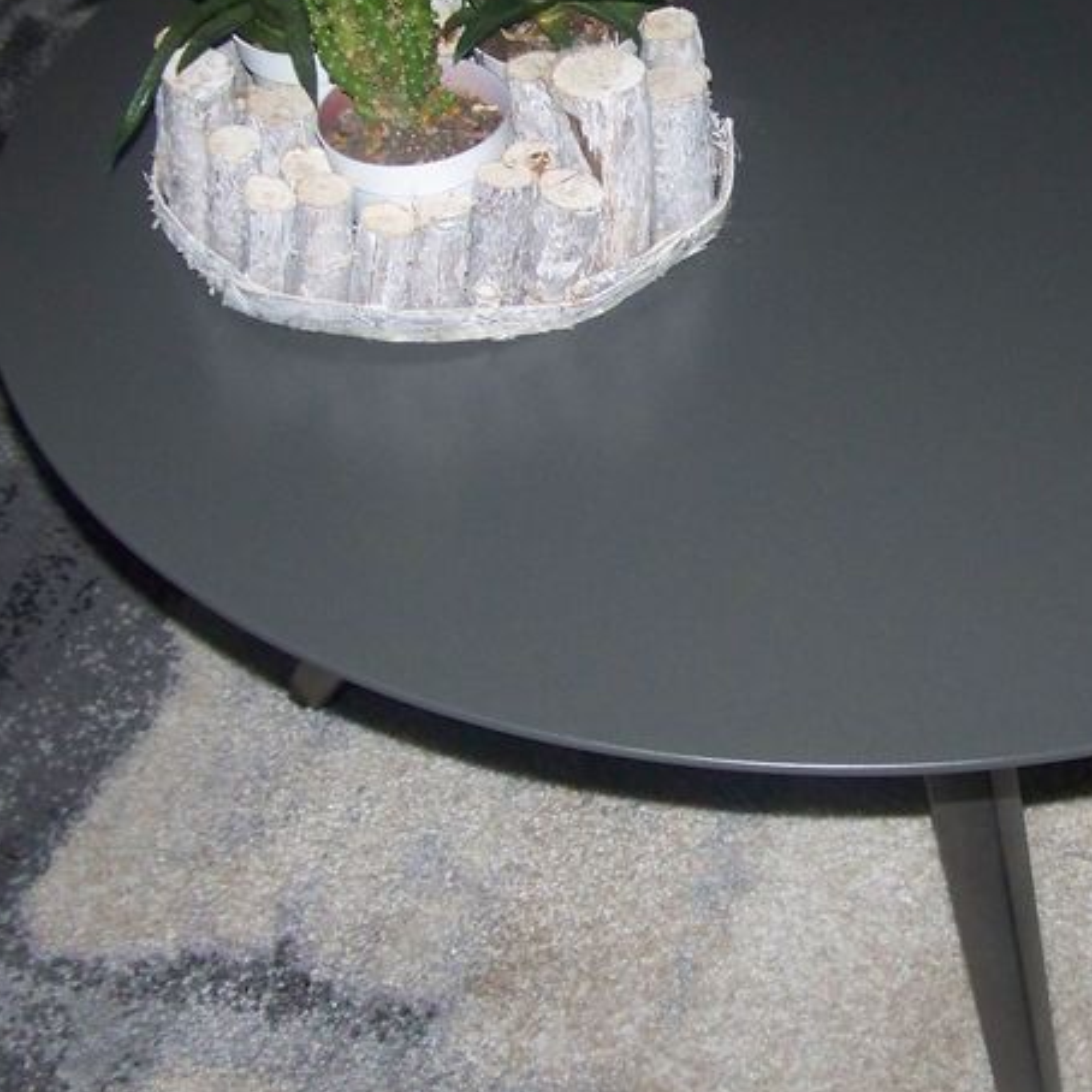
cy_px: 479
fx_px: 2641
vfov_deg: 23.3
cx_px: 779
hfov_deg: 23.2
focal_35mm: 74
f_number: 2.8
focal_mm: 6.3
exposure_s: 1/30
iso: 200
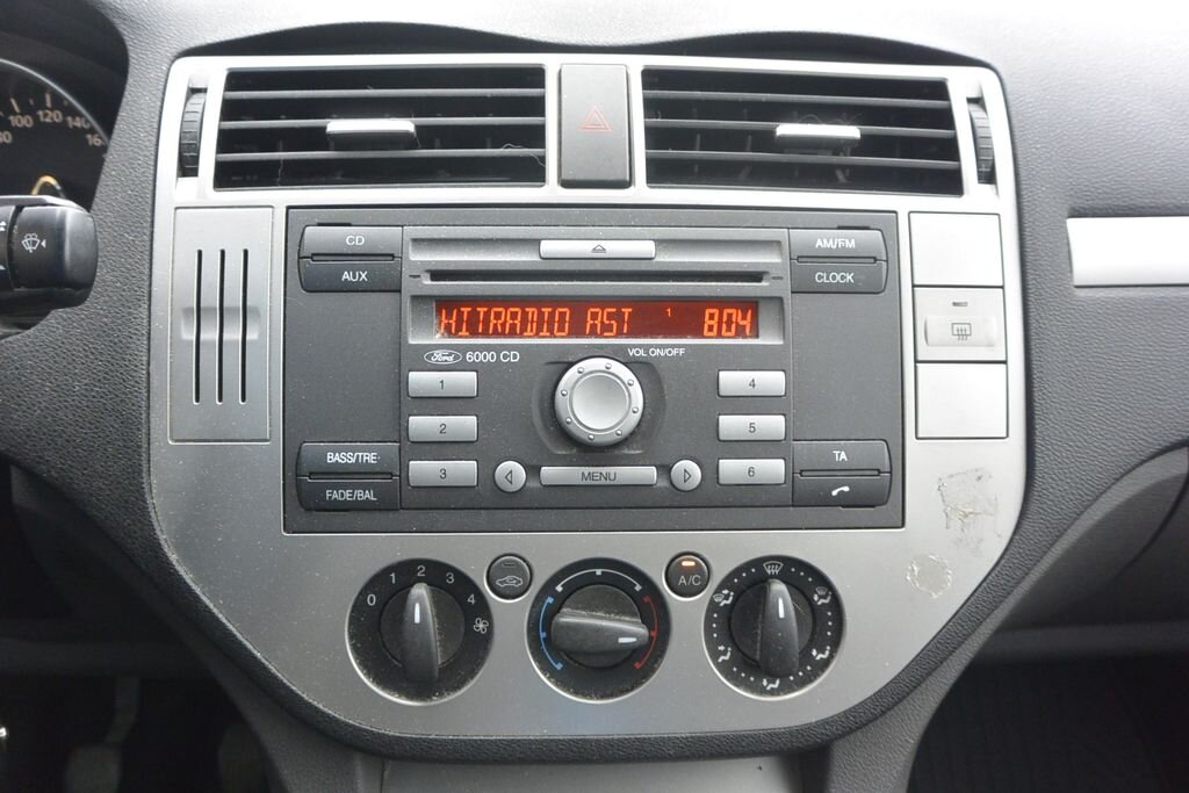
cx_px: 594
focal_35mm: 27
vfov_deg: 47.9
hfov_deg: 67.4
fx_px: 892
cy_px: 396
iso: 500
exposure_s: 1/60
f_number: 3.5
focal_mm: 10
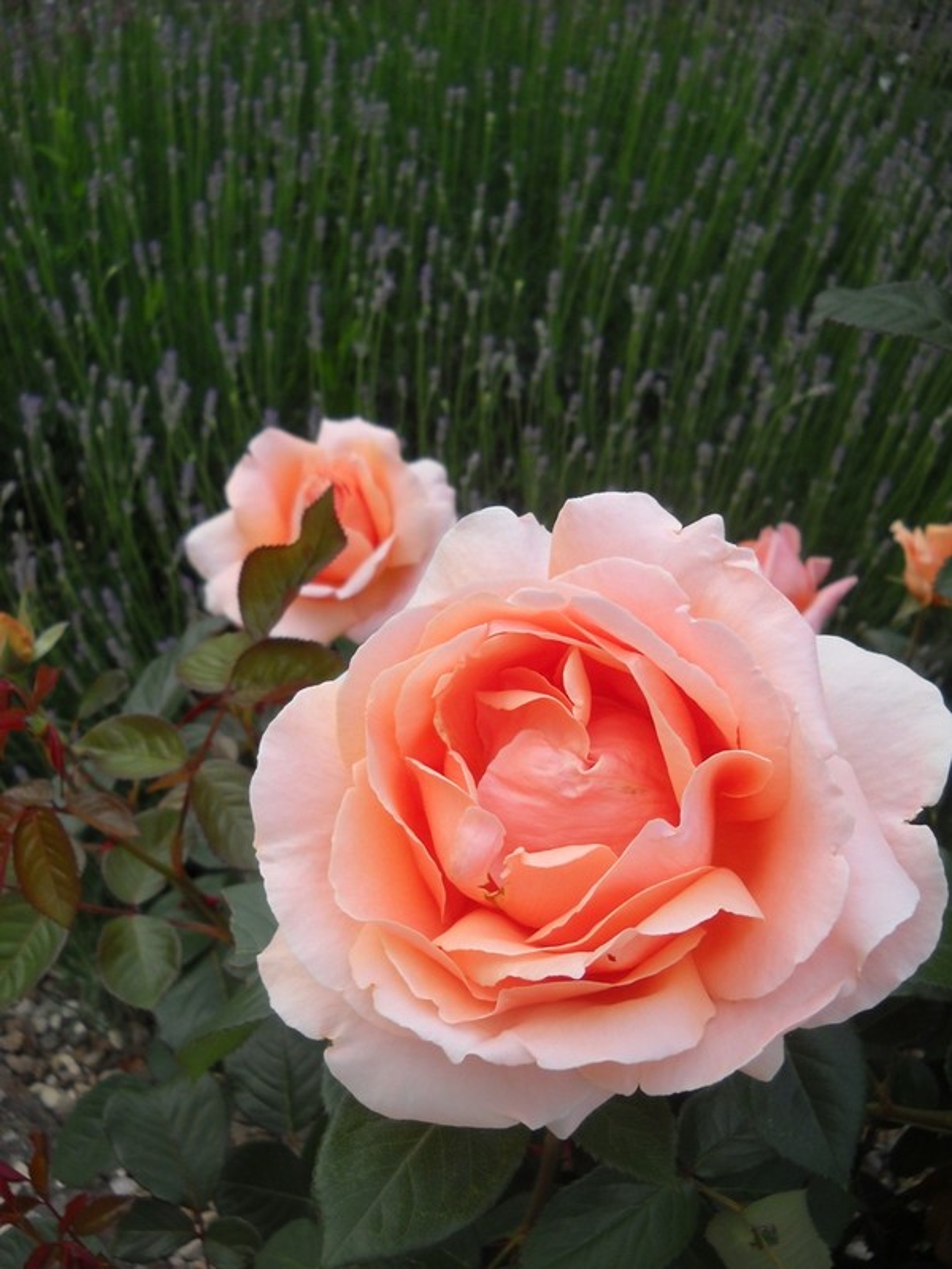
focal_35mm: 41
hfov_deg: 35.1
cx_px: 476
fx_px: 1503
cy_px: 634
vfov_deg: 45.8
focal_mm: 6.72
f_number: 3.1
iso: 73
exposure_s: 1/60
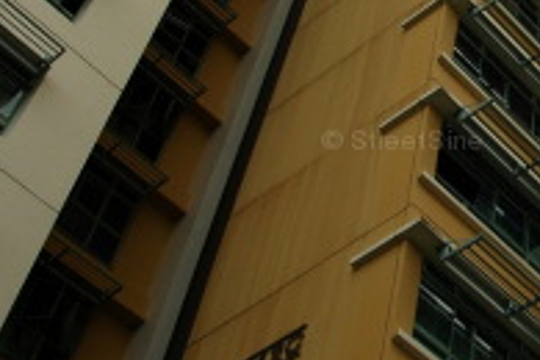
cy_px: 79
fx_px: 1140
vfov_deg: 17.8
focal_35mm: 76
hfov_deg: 25.4
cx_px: 529
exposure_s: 1/400
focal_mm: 18
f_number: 5
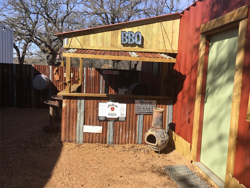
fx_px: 224
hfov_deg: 58.4
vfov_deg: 45.4
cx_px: 125
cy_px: 94
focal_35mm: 31
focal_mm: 3.3
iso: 25
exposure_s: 1/1031
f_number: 2.4
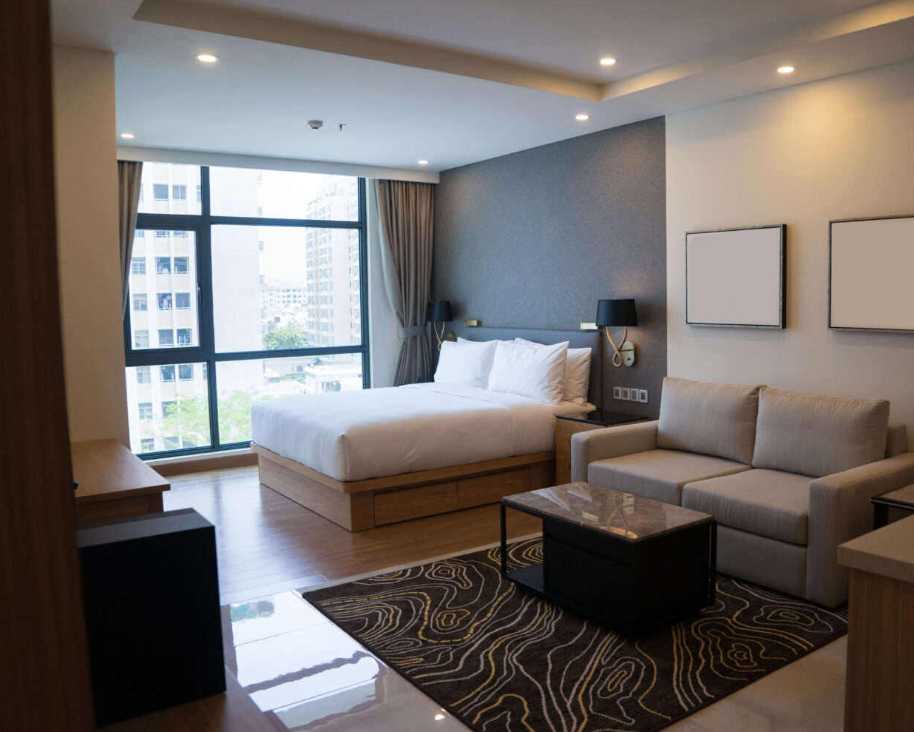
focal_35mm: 28
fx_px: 757
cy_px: 360
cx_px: 564
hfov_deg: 61.5
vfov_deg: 51.5
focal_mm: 24
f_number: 4
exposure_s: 1/320
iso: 800
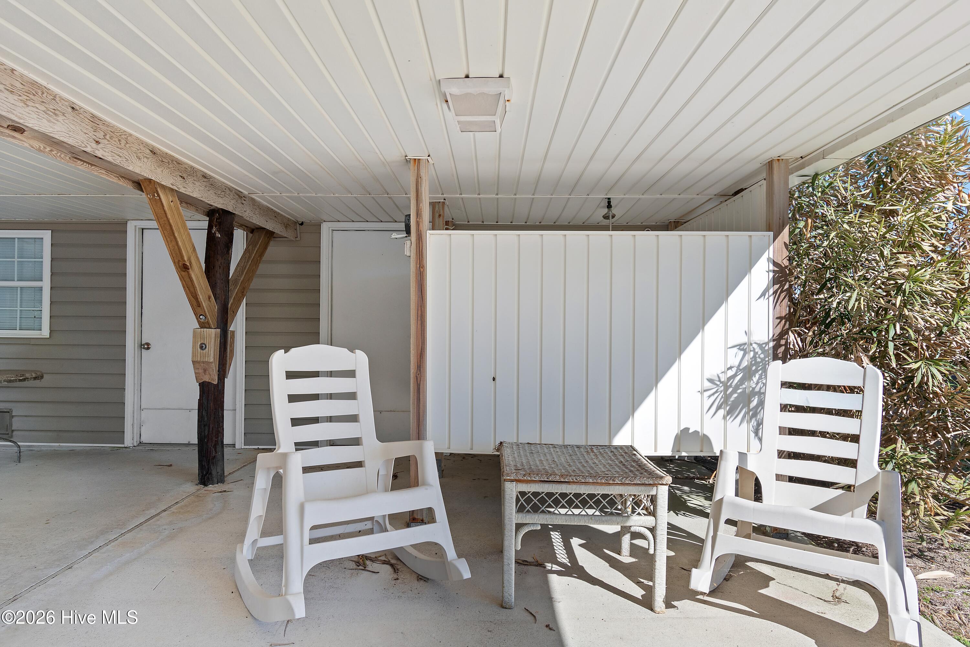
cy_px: 324
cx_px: 485
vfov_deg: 57.2
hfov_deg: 78.6
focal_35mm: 22
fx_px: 593
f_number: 5.6
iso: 100
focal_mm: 15
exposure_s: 1/125
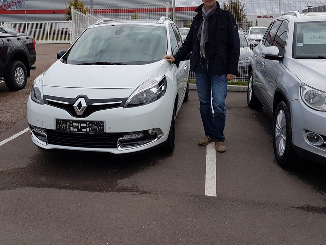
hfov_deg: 56.3
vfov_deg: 43.9
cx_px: 128
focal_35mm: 32
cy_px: 96
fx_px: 301
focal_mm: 4.2
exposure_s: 1/1224
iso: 40
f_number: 1.7
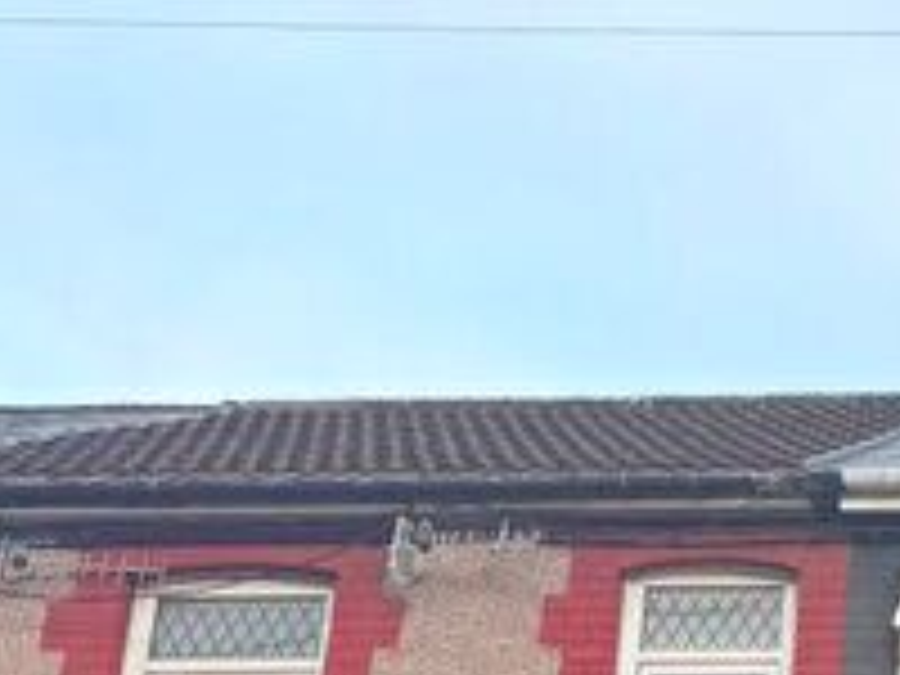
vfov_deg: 15.4
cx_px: 1341
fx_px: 2366
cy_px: 884
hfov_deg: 19.0
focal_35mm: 91
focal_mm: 5.96
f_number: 1.6
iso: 50
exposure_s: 1/1953
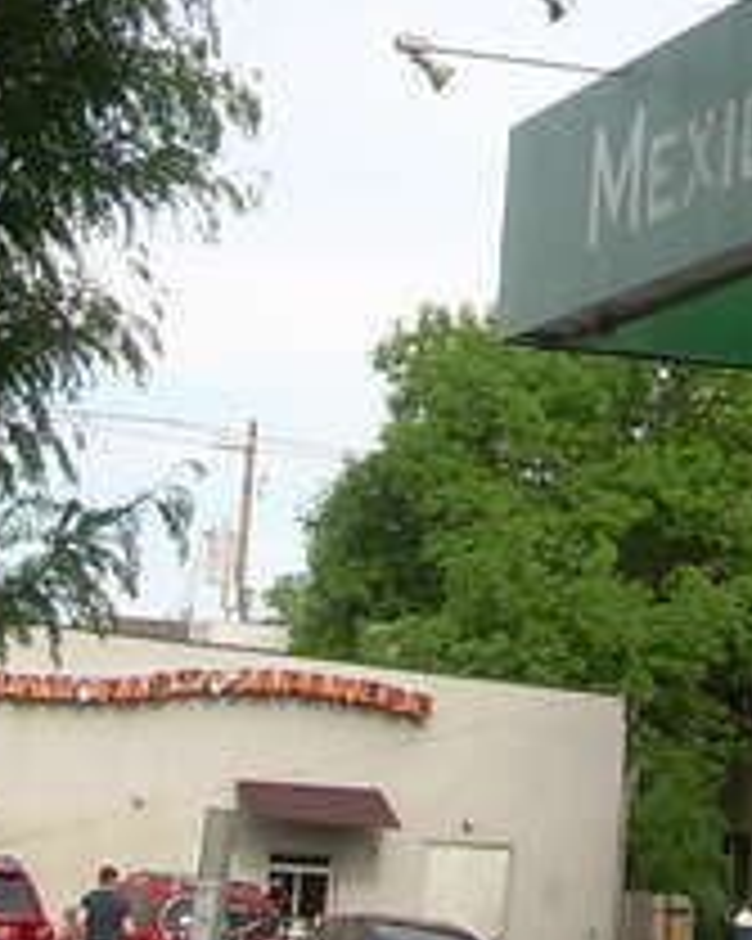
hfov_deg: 10.7
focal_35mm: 142
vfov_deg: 13.2
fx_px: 3953
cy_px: -243
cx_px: 869
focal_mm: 6.3
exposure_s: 1/193
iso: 50
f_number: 4.6
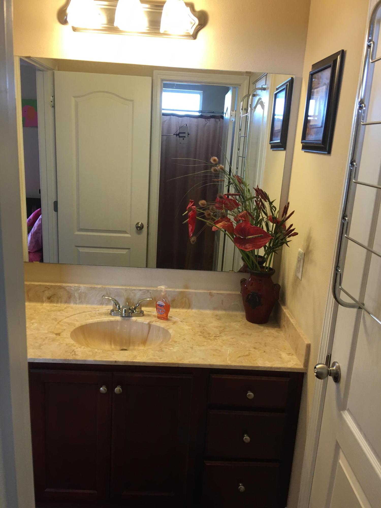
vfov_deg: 61.7
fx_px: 426
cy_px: 254
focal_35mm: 29
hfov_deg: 48.2
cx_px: 190
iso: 25
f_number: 2.2
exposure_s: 1/15
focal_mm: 4.15
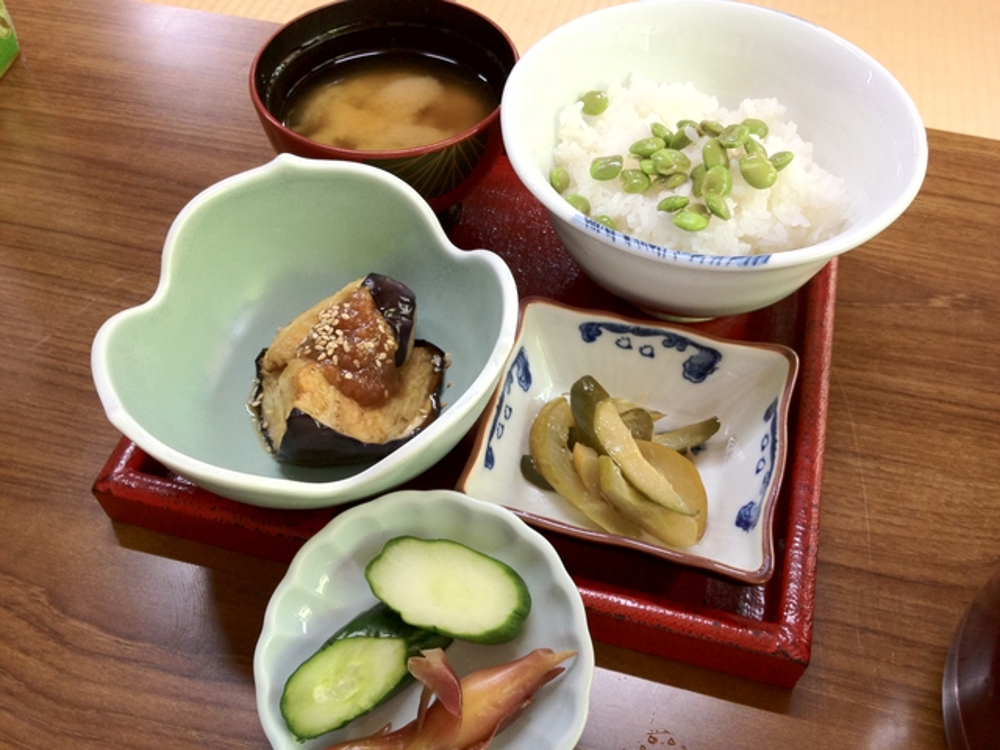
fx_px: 1011
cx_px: 500
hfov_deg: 52.6
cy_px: 375
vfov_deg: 40.7
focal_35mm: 35
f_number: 2.4
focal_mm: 4.28
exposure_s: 1/20
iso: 125
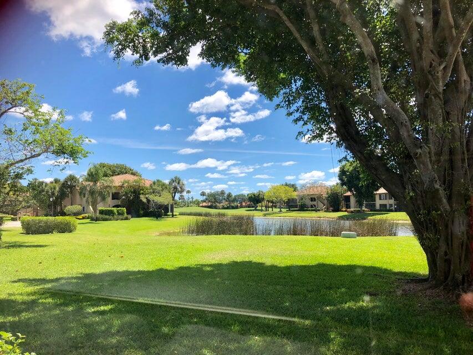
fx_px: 383
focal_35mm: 28
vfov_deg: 49.8
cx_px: 236
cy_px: 178
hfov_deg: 63.4
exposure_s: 1/1389
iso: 20
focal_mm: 3.99
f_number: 1.8
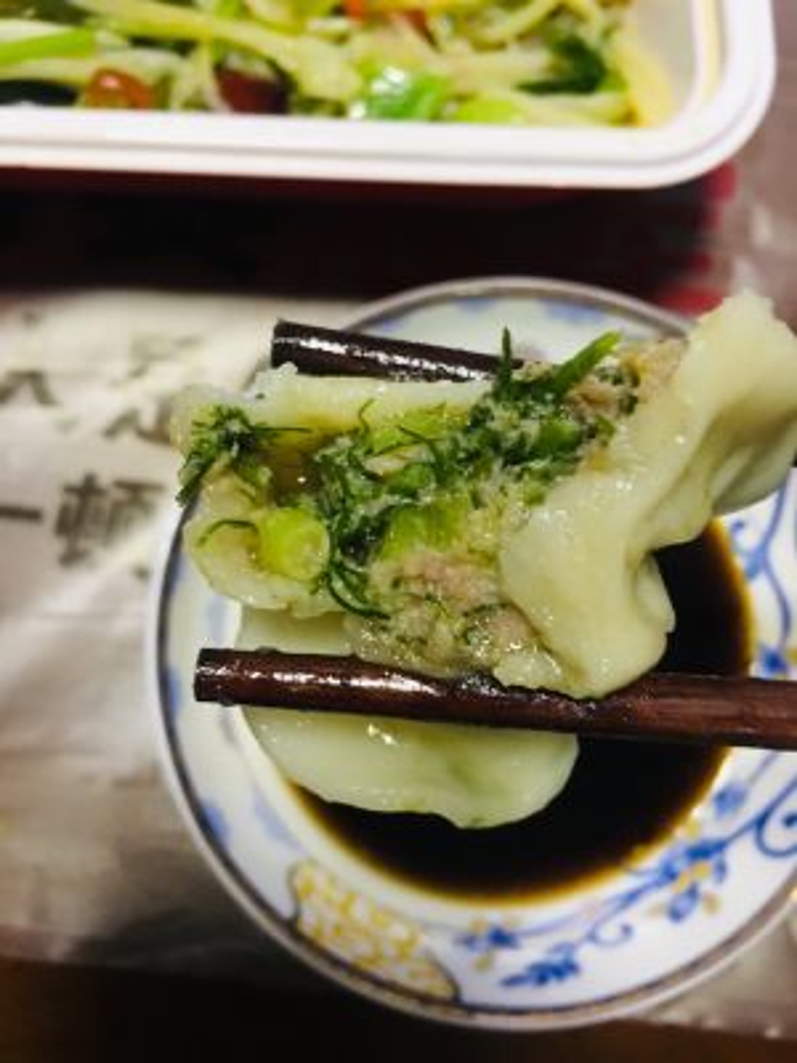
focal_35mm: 29
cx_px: 398
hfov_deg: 48.2
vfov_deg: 61.7
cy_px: 532
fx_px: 890
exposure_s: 1/17
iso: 100
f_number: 2.2
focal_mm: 4.15
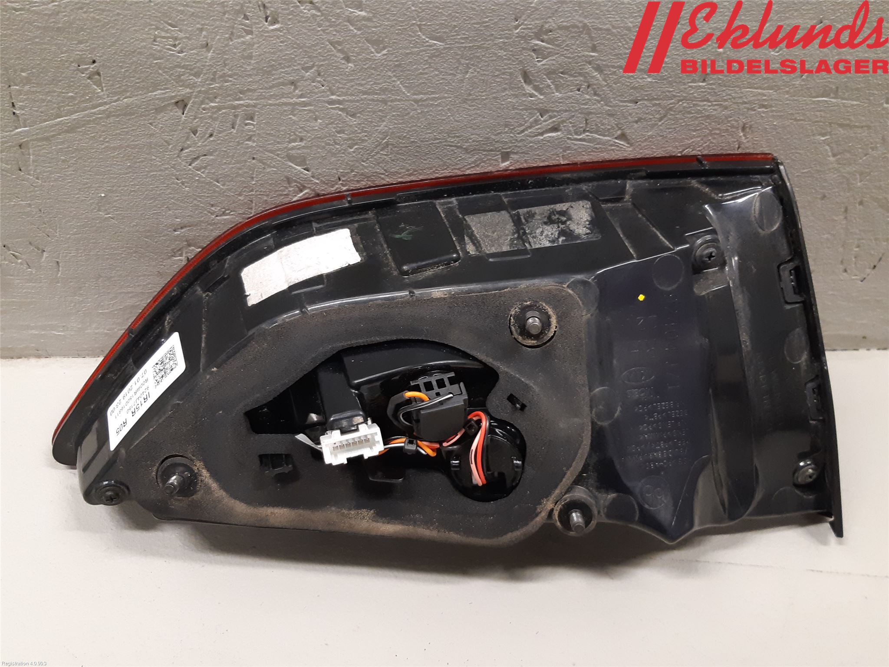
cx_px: 444
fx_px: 668
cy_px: 334
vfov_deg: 53.1
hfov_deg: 67.3
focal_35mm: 26
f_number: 1.7
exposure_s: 1/50
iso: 200
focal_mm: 3.93
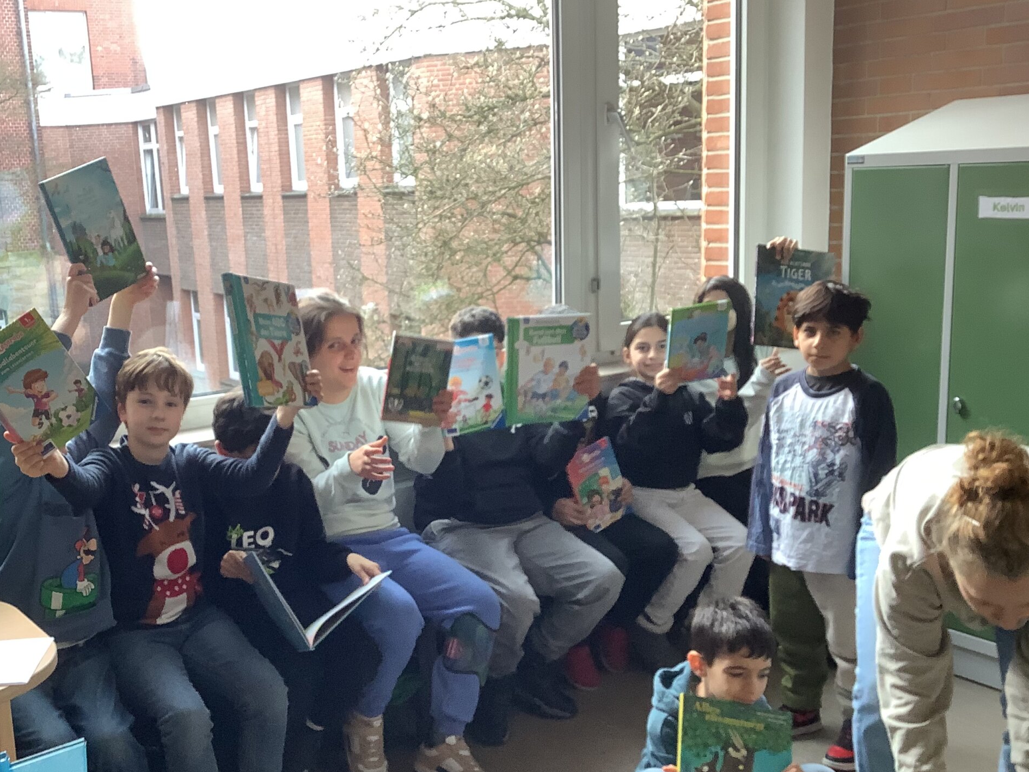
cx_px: 372
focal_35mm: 42
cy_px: 461
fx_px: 1248
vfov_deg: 34.2
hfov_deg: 44.4
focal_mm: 3.3
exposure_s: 1/100
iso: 80
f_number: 2.4
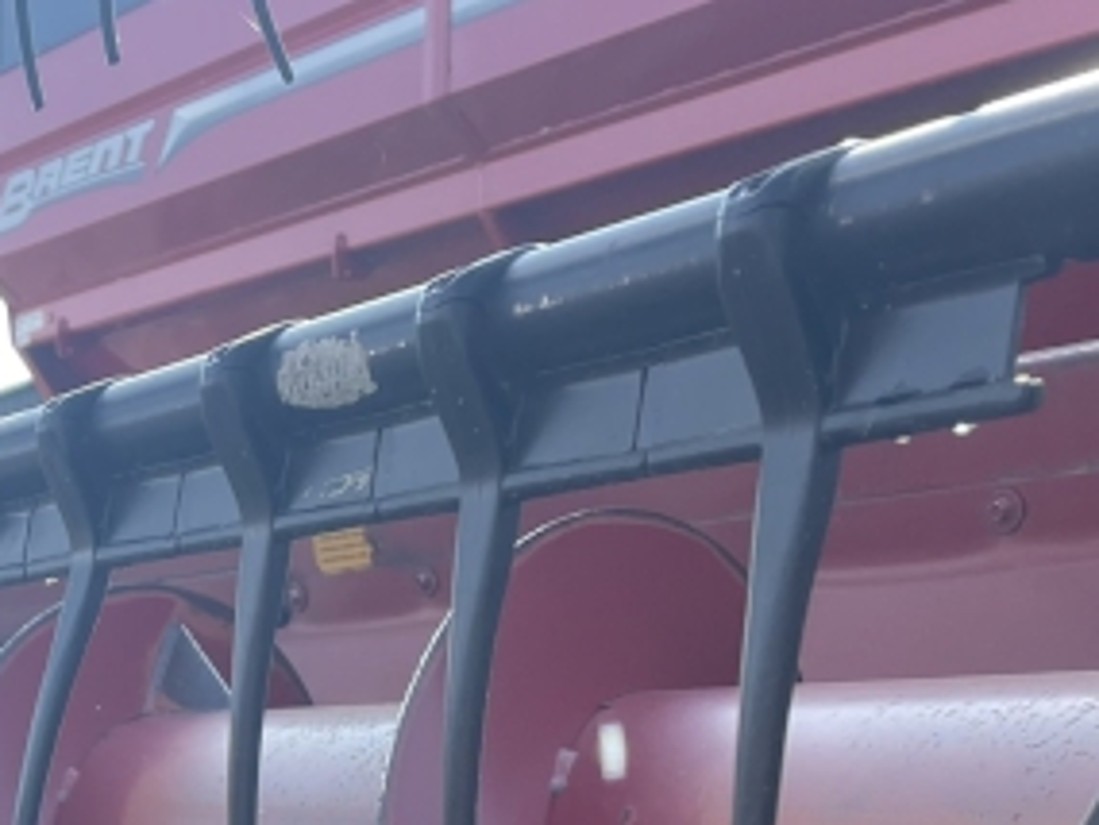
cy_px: 1049
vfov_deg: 18.8
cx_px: -166
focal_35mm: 73
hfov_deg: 24.5
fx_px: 2319
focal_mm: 4.2
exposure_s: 1/729
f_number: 1.6
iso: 32
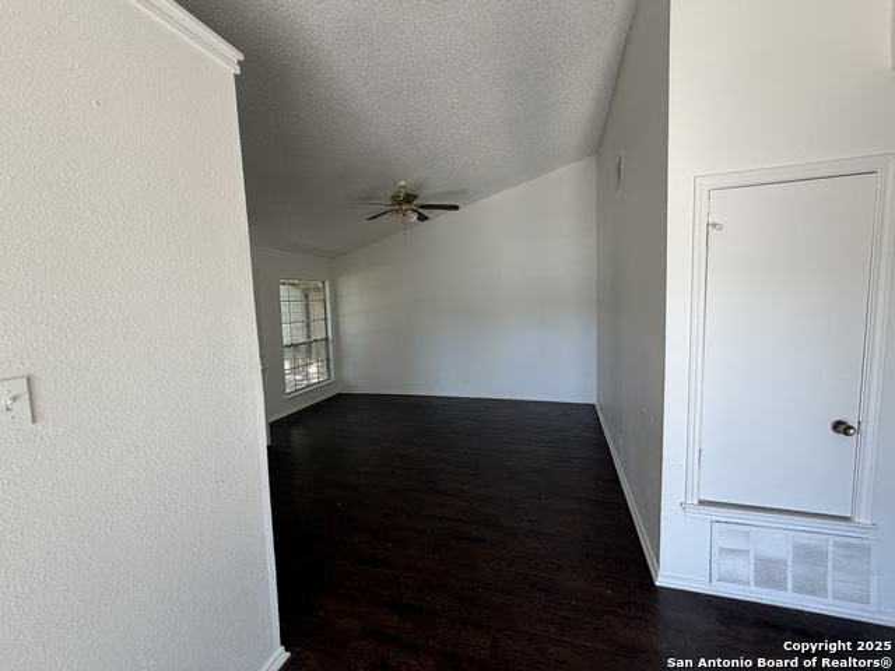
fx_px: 362
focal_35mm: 14
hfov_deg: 102.1
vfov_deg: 85.7
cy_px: 336
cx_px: 448
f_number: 2.2
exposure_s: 1/120
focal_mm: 2.22
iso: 80
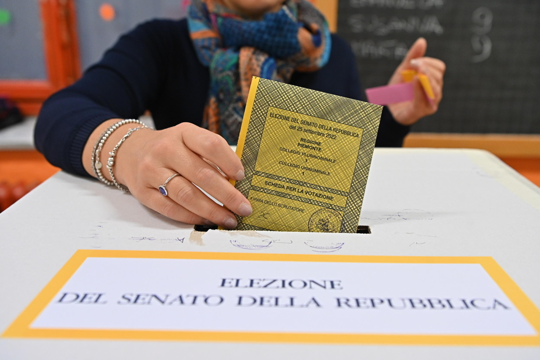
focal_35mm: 35
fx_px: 525
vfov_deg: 37.9
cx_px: 270
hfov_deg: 54.4
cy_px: 180
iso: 2000
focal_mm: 35
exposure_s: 1/80
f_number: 4.5
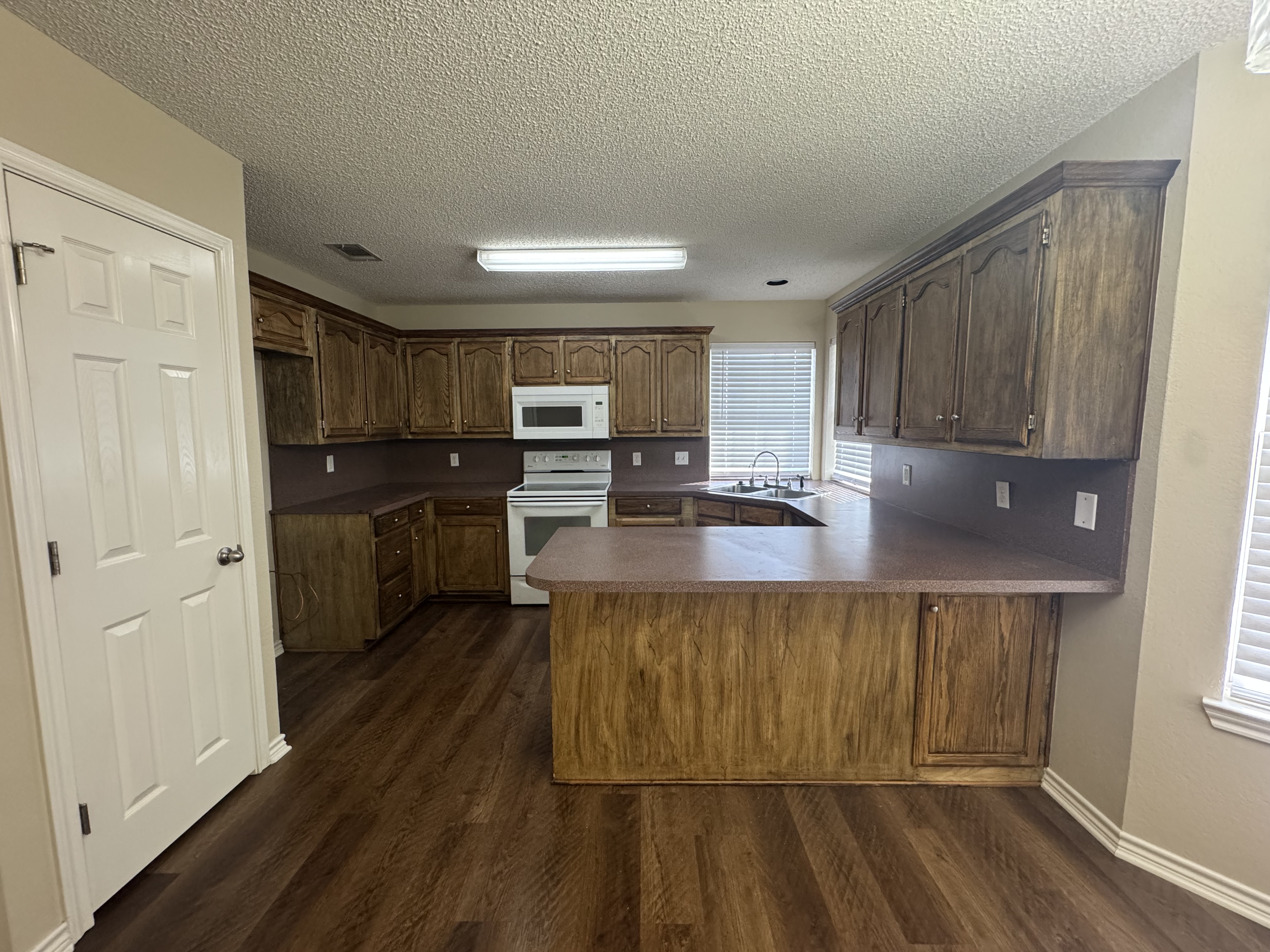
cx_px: 635
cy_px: 476
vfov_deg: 85.7
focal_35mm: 14
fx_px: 514
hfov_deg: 102.1
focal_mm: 2.22
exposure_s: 1/120
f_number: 2.2
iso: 320
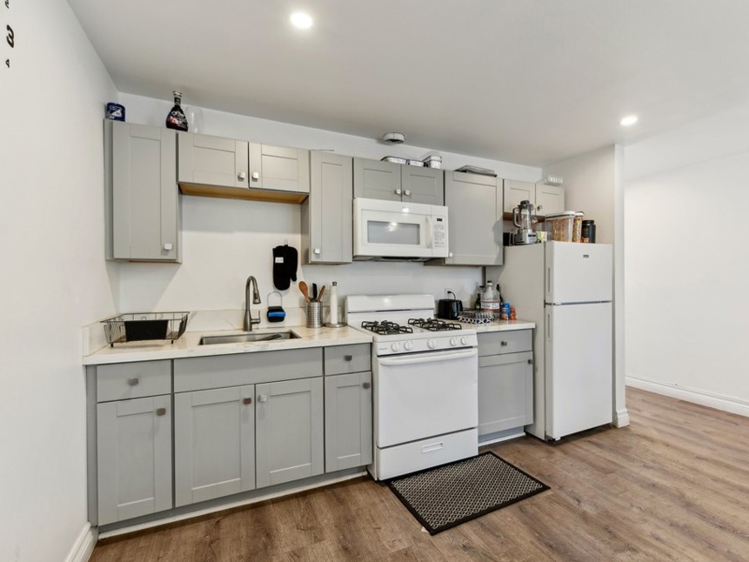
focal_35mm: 16
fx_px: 346
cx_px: 386
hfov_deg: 94.5
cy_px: 288
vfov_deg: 78.1
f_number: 8
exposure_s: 1/20
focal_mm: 14
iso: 400
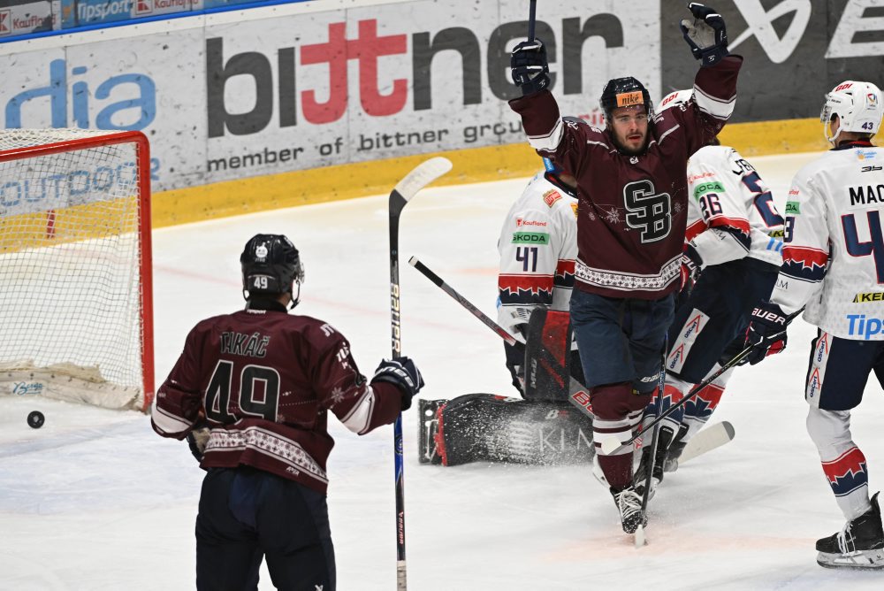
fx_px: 5897
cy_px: 296
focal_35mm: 240
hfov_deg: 8.6
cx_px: 442
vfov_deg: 5.7
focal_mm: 240
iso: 2500
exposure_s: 1/1000
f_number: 4
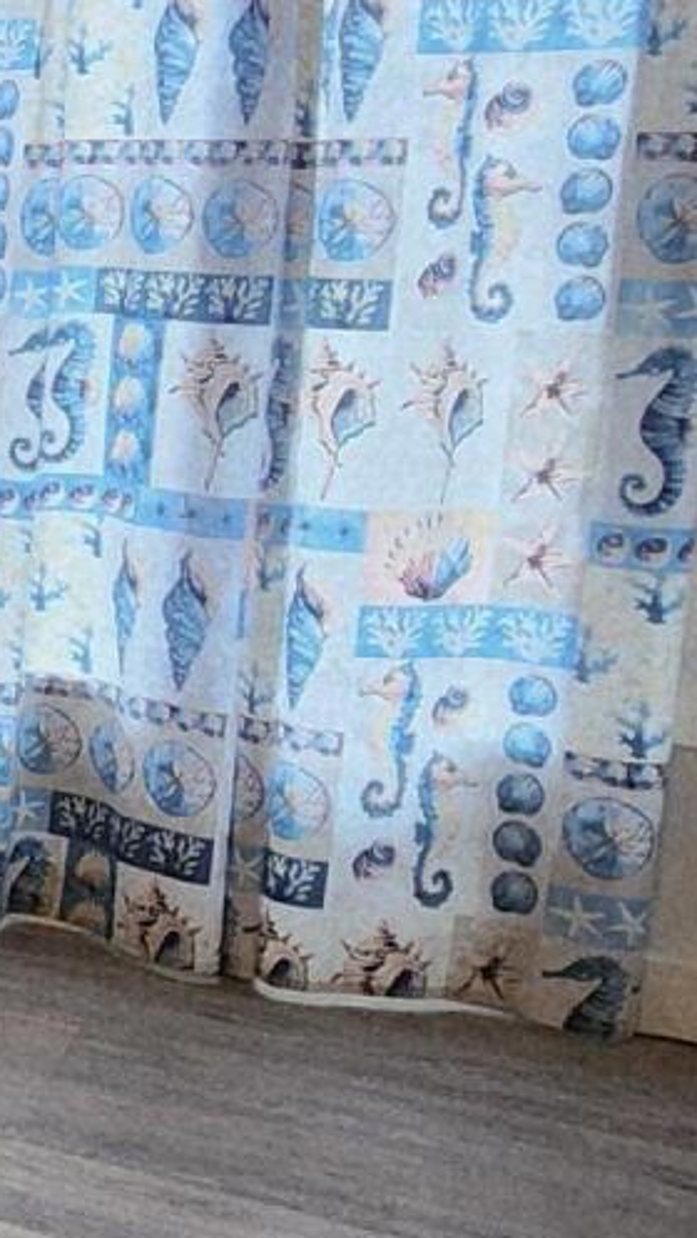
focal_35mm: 57
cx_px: -1095
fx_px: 1871
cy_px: 478
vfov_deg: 36.4
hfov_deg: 13.4
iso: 400
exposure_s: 1/40
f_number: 2.2
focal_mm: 2.2
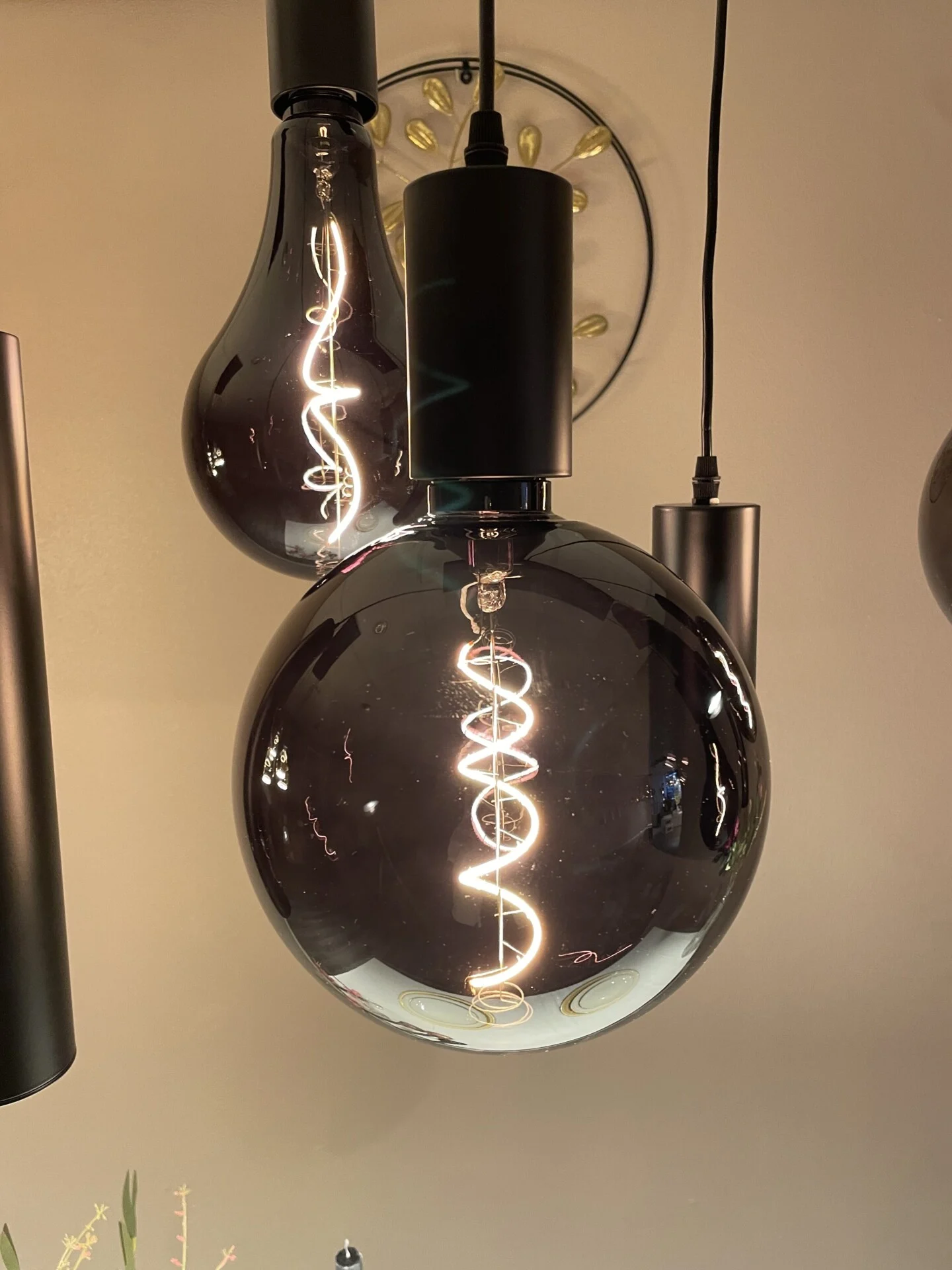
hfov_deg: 53.1
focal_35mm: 26
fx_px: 953
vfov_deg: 67.3
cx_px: 476
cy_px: 635
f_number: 1.6
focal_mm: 4.2
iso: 200
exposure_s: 1/50
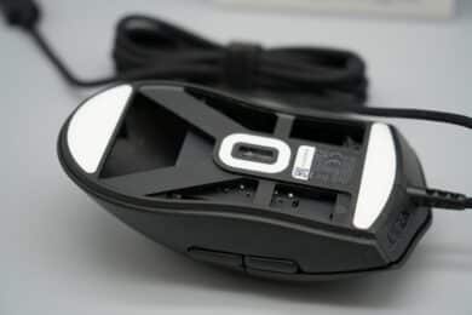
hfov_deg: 19.5
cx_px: 236
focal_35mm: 105
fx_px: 1377
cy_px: 158
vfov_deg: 13.0
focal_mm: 105
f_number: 5.6
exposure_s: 1/125
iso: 400
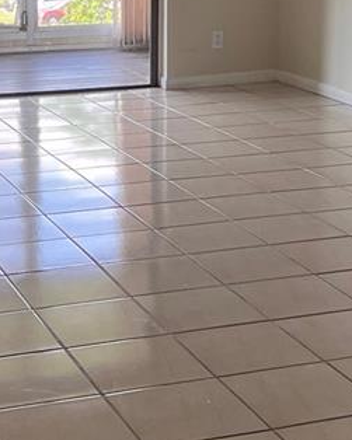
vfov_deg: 19.5
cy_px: 80
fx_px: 1264
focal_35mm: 97
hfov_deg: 15.8
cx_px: 114
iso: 80
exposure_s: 1/121
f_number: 1.5
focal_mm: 5.7
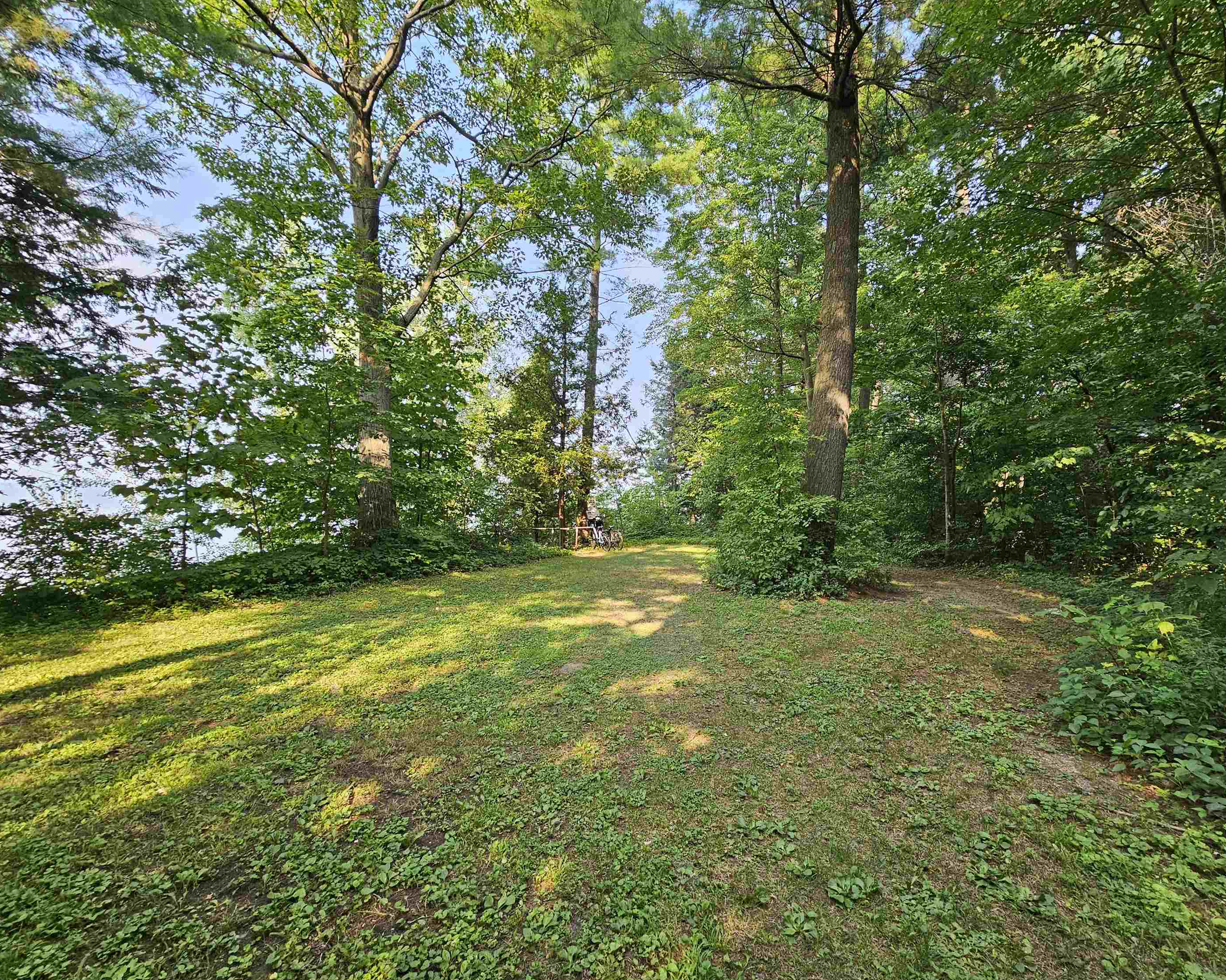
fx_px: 508
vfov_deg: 88.0
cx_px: 653
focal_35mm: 14
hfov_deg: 100.6
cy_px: 500
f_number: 2.2
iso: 50
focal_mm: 2.2
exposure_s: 1/182
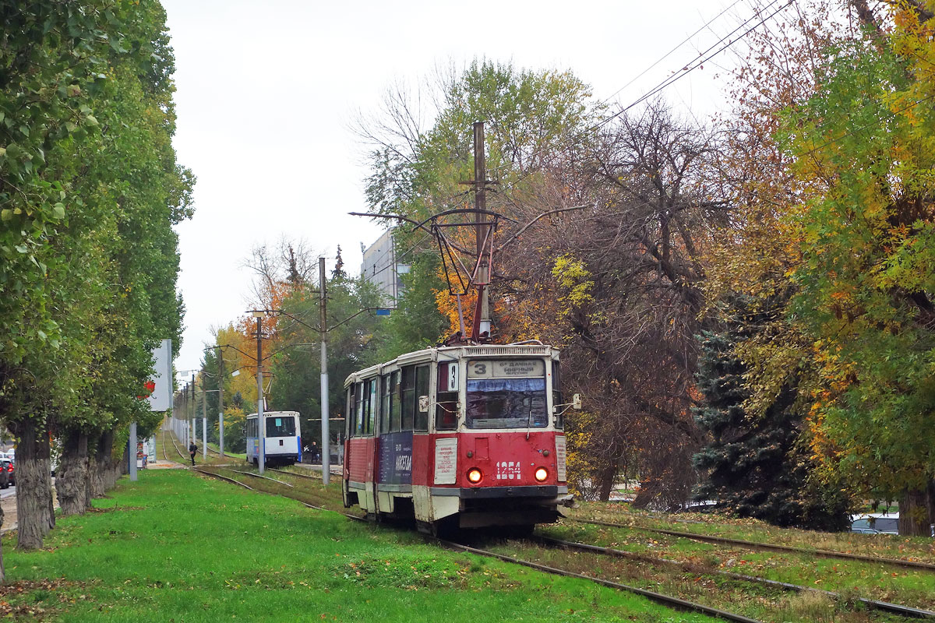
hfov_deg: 24.8
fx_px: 2130
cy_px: 312
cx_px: 468
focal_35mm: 82
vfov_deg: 16.7
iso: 400
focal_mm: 30.46
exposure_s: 1/500
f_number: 4.5
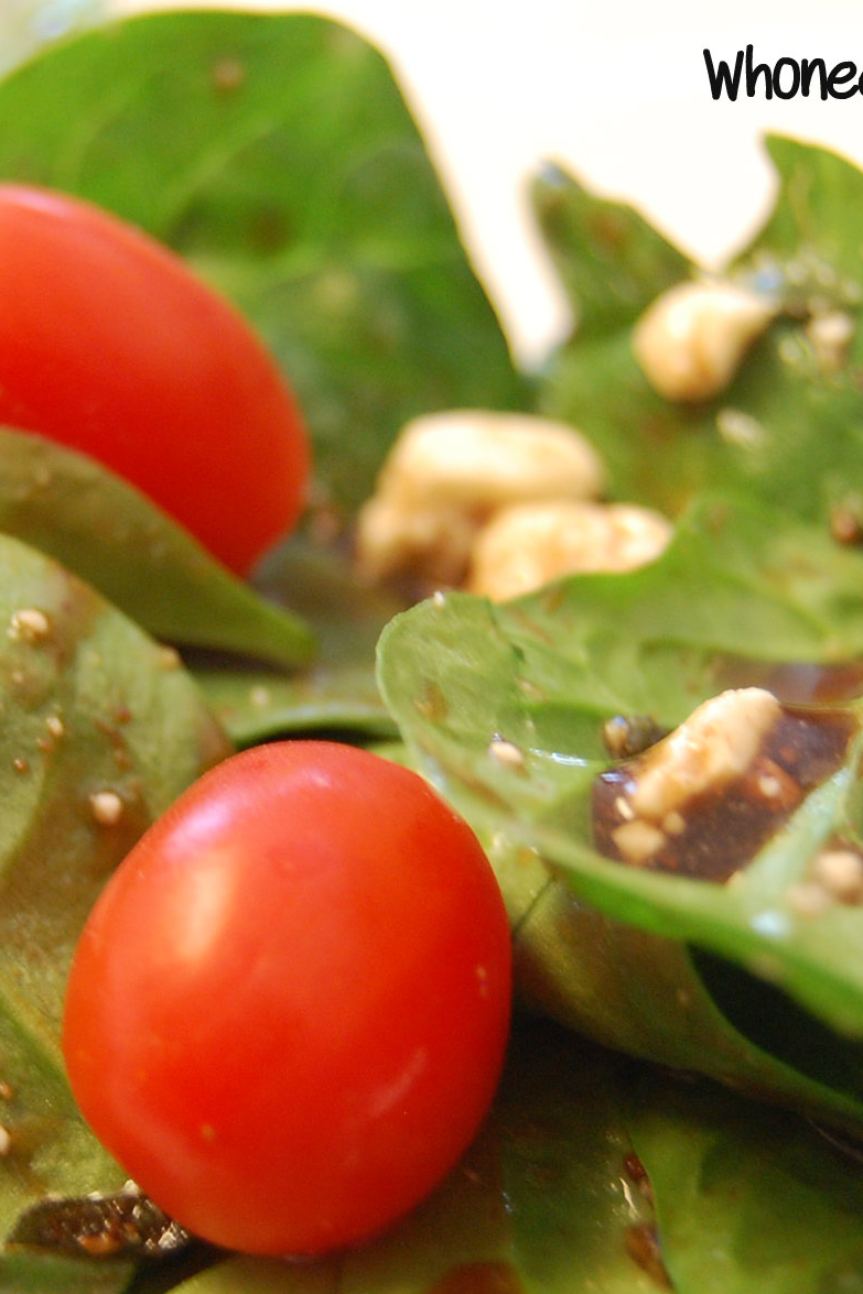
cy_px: 732
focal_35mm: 92
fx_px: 3309
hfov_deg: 14.8
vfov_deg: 22.1
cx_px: 278
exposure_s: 1/13
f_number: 4.5
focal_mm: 32
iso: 800
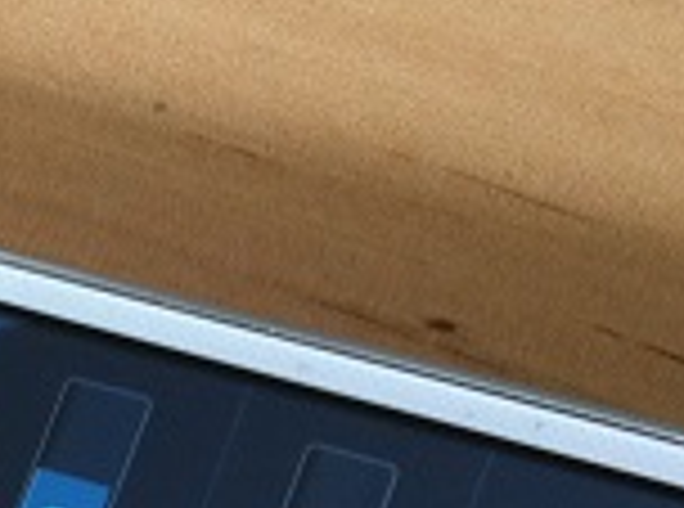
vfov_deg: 8.8
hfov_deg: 11.9
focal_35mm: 161
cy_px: 863
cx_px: -261
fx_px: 3171
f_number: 2.8
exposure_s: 1/20
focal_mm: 3.85
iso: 80
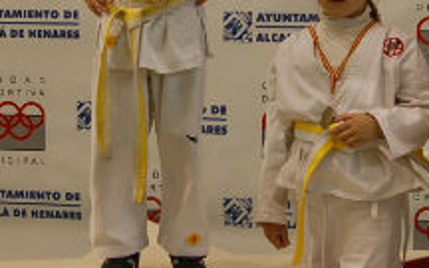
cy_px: 44
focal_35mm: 148
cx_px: 179
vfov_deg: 8.8
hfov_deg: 14.1
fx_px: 1735
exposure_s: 1/60
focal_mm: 35
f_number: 4
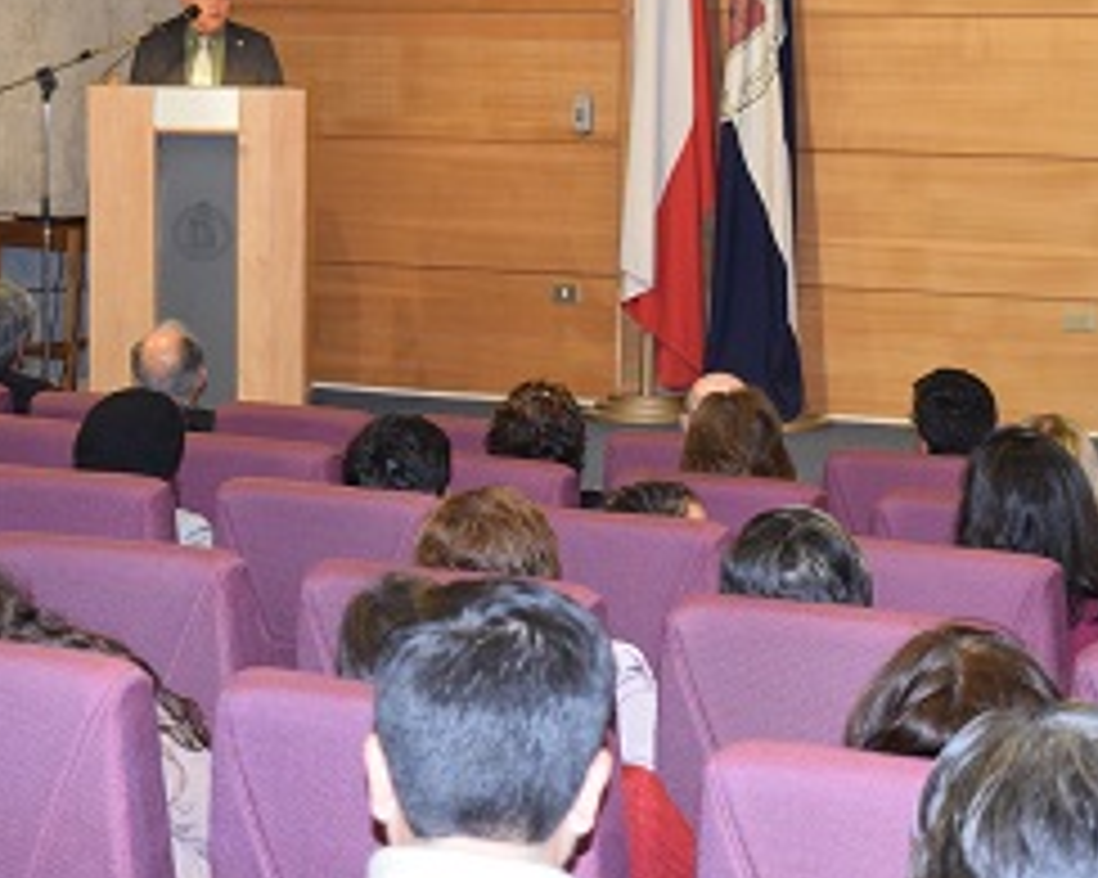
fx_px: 3346
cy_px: 250
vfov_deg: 14.9
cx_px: 488
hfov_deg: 18.6
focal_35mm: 103
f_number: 5
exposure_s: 1/60
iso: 2200
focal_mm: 42
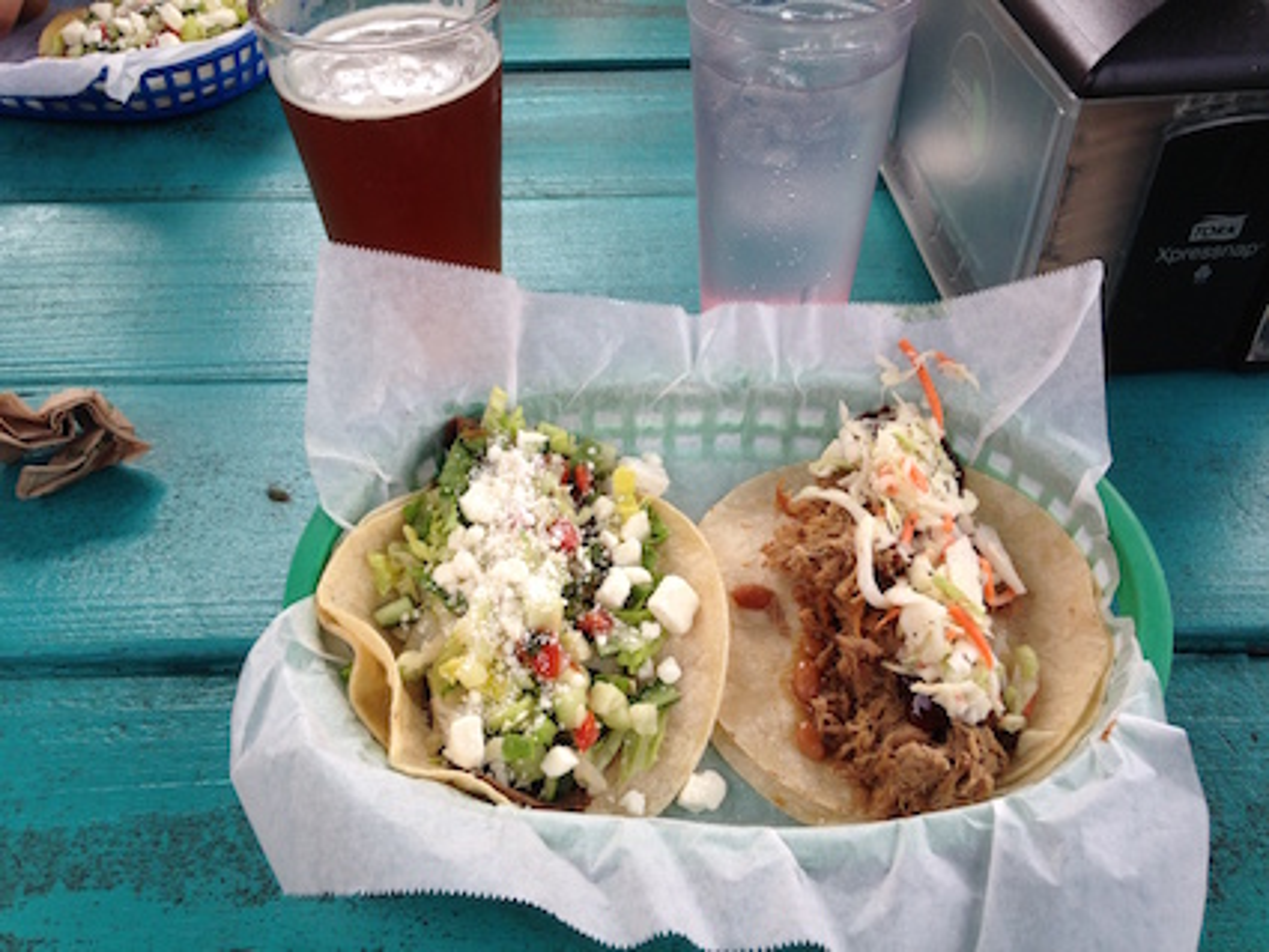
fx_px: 1210
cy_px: 476
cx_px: 634
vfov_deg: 43.0
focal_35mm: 33
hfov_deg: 55.3
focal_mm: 4.12
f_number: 2.4
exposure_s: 1/335
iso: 50
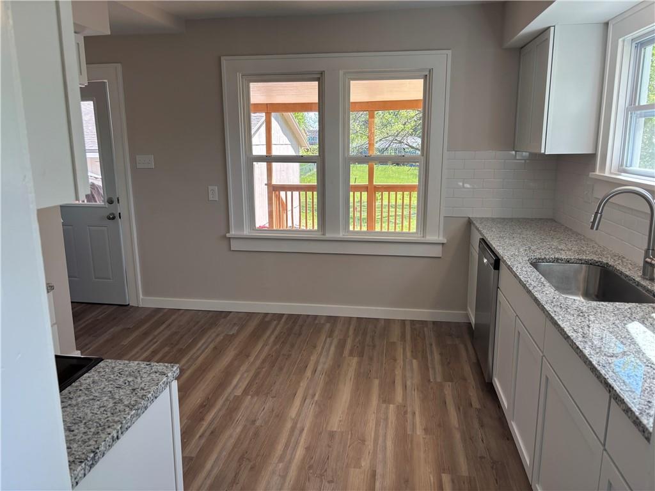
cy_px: 246
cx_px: 328
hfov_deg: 67.3
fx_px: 492
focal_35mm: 26
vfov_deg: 53.1
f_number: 1.6
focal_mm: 5.96
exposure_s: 1/131
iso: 64
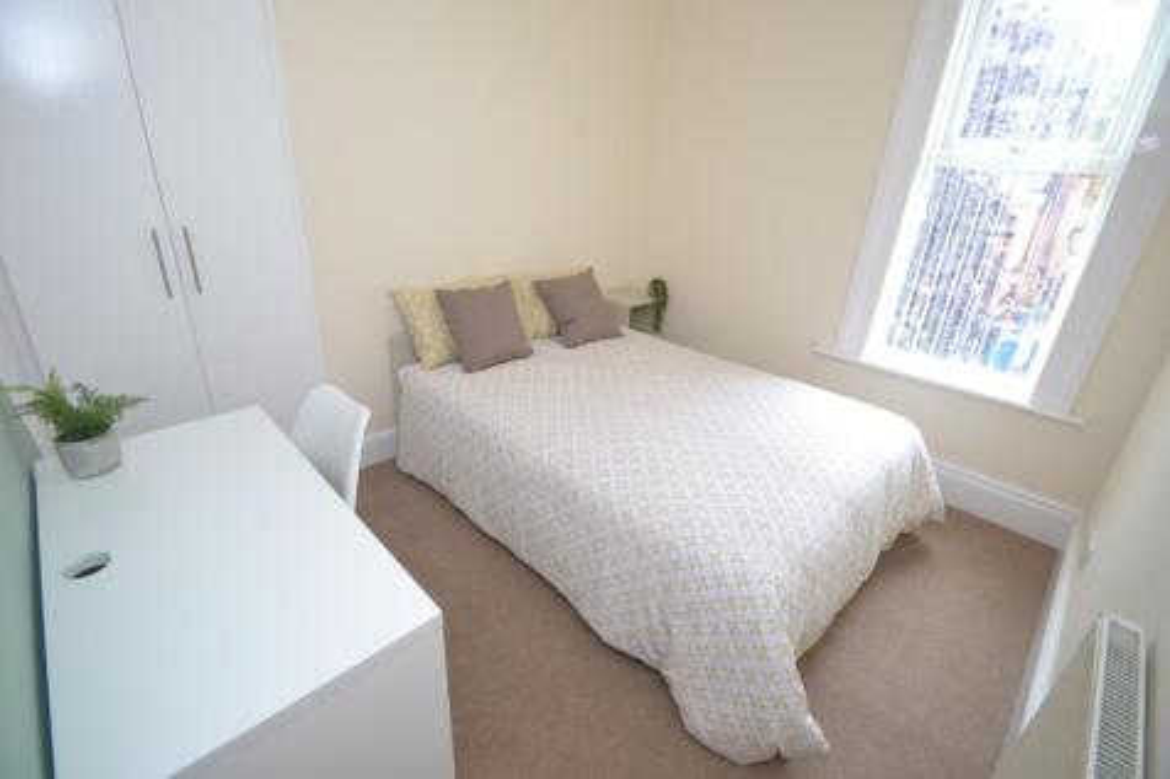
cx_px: 585
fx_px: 487
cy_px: 390
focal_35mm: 15
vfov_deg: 77.3
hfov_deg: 100.4
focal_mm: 10
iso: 500
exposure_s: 1/60
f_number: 3.5
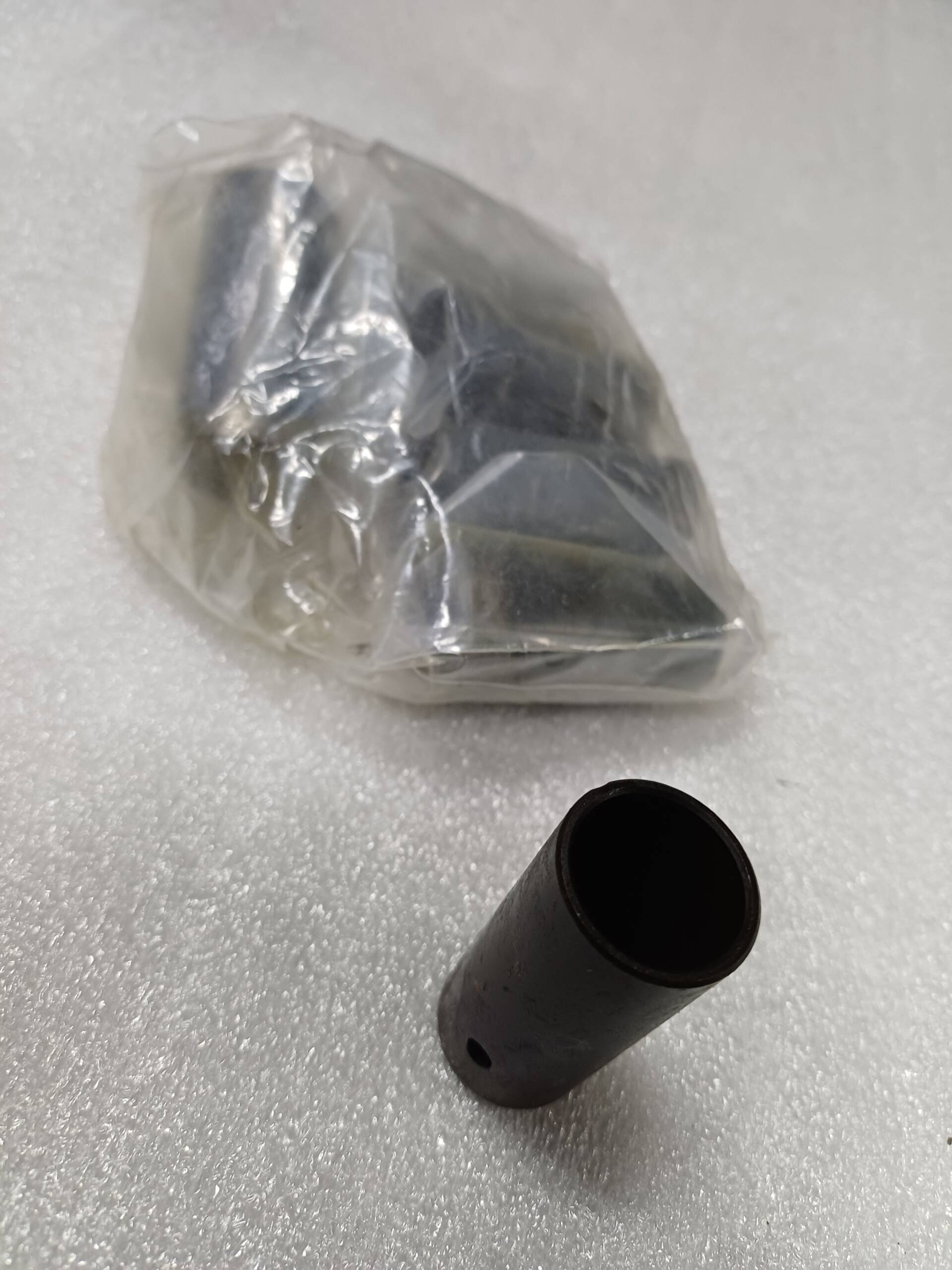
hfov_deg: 54.9
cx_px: 476
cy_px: 635
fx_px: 917
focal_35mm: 25
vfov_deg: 69.4
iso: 250
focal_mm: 4.65
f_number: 1.8
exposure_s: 1/33.3
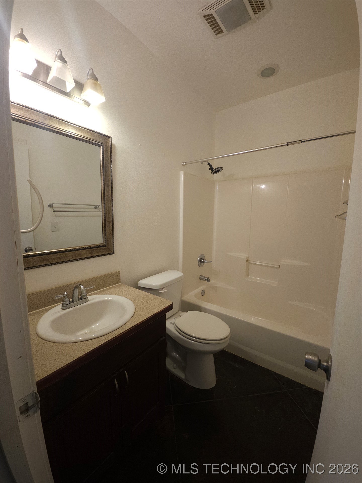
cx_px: 181
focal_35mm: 13
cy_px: 242
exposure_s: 1/30
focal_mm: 1.74
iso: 50
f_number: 2.2
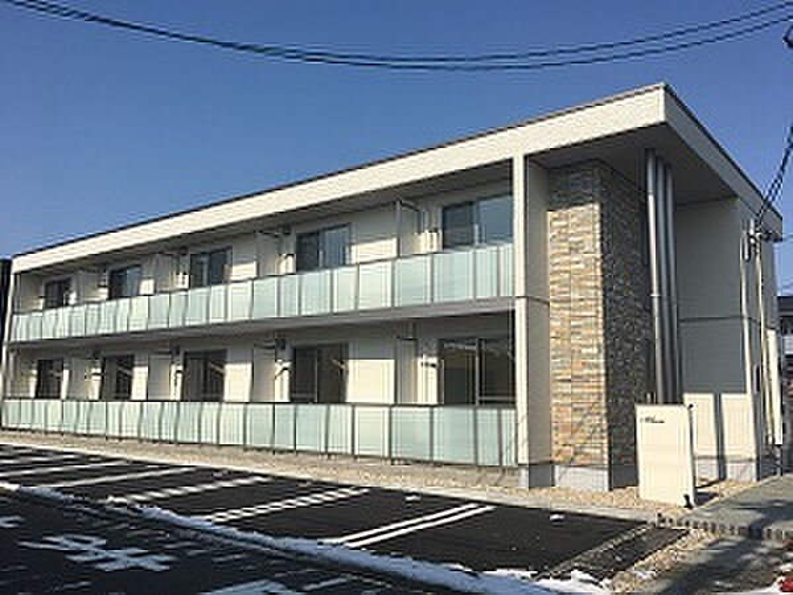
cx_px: 396
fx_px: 664
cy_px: 298
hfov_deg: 61.7
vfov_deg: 48.2
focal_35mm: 29
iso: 25
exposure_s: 1/3205
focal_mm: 4.15
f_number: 2.2
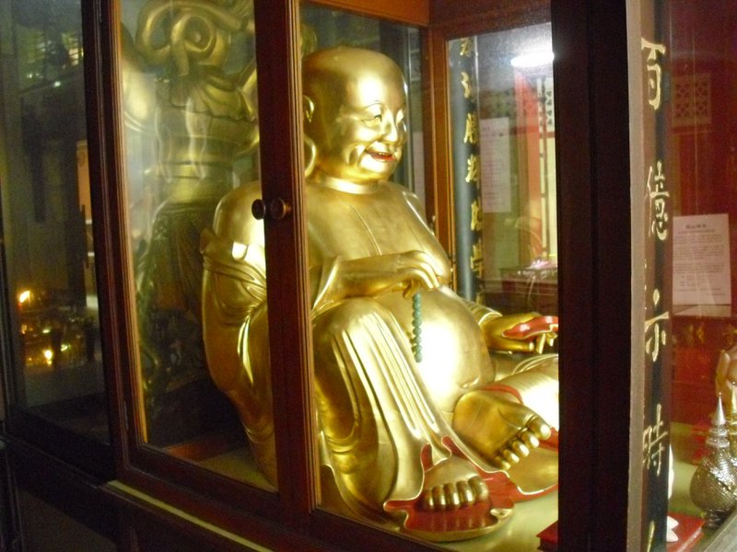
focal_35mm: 38
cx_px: 368
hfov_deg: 49.0
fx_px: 809
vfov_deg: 37.7
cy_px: 276
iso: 800
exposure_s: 1/60
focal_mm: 6.2
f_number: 2.8
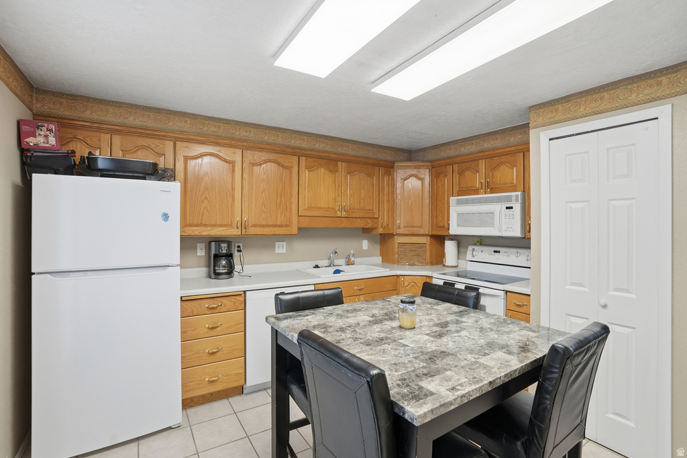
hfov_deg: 96.8
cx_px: 344
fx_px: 305
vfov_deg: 73.7
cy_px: 229
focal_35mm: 16
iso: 250
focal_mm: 16
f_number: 9
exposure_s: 1/160
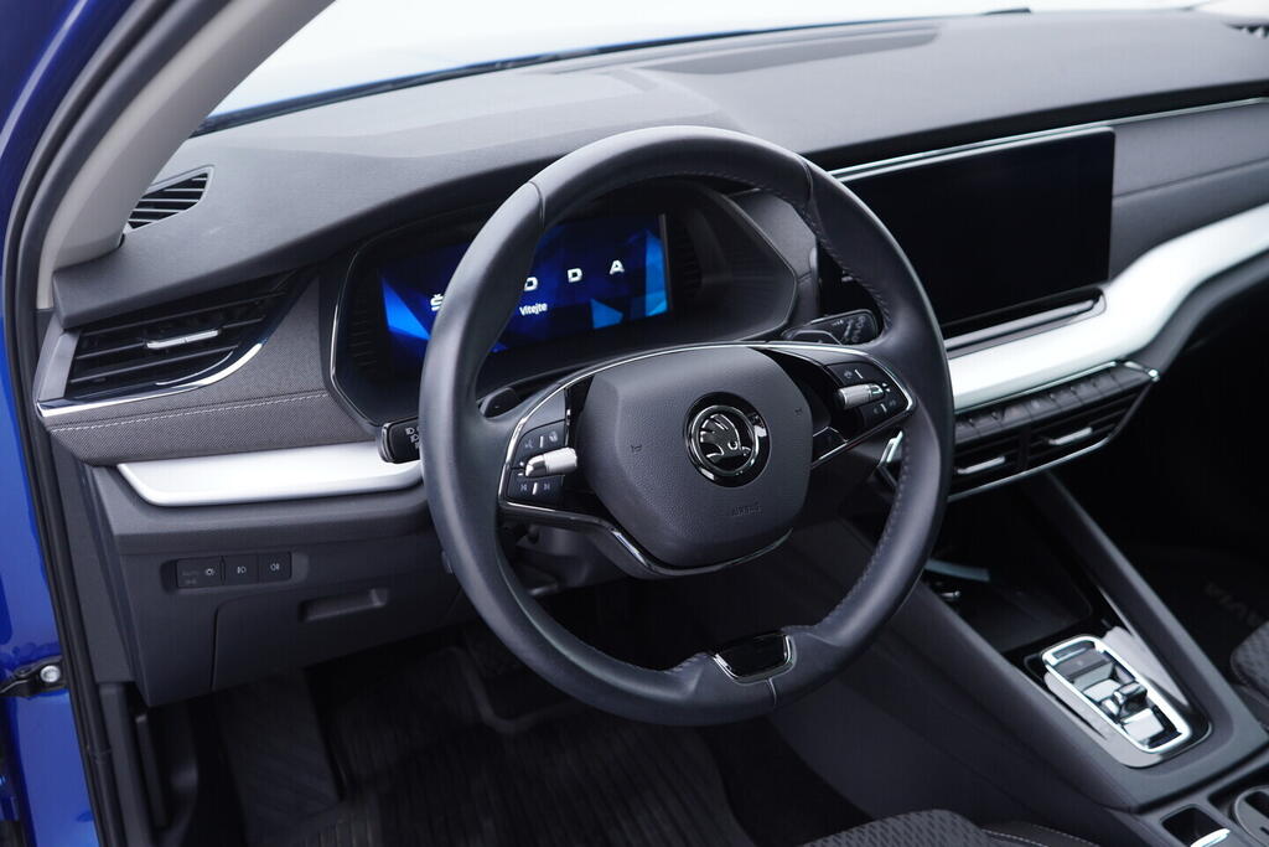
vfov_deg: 36.9
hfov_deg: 53.1
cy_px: 424
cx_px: 634
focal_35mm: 36
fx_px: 1269
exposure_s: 1/40
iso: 160
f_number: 2.8
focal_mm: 24
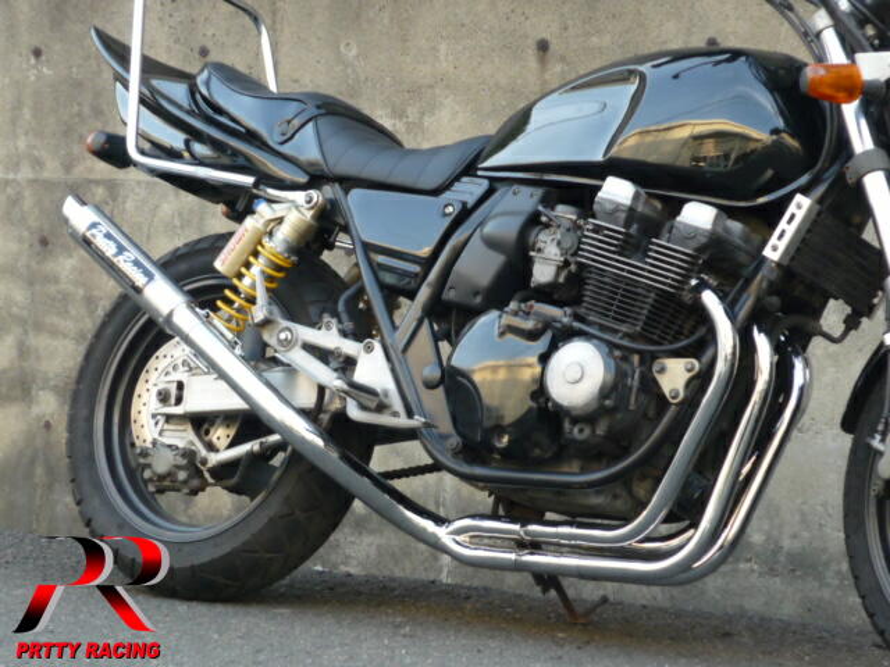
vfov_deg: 15.9
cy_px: 334
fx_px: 2391
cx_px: 445
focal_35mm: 93
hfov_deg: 21.1
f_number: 3.5
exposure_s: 1/50
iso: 125
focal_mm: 9.6
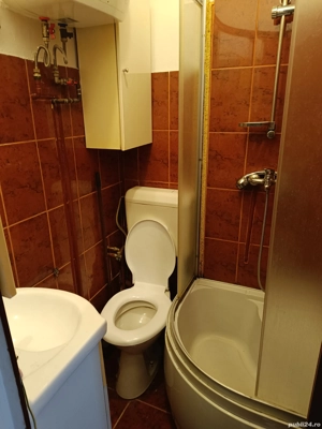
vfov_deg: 71.6
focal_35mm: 24
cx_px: 161
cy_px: 214
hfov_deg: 56.8
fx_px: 298
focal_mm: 5.59
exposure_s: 1/50.1
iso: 452
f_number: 1.88
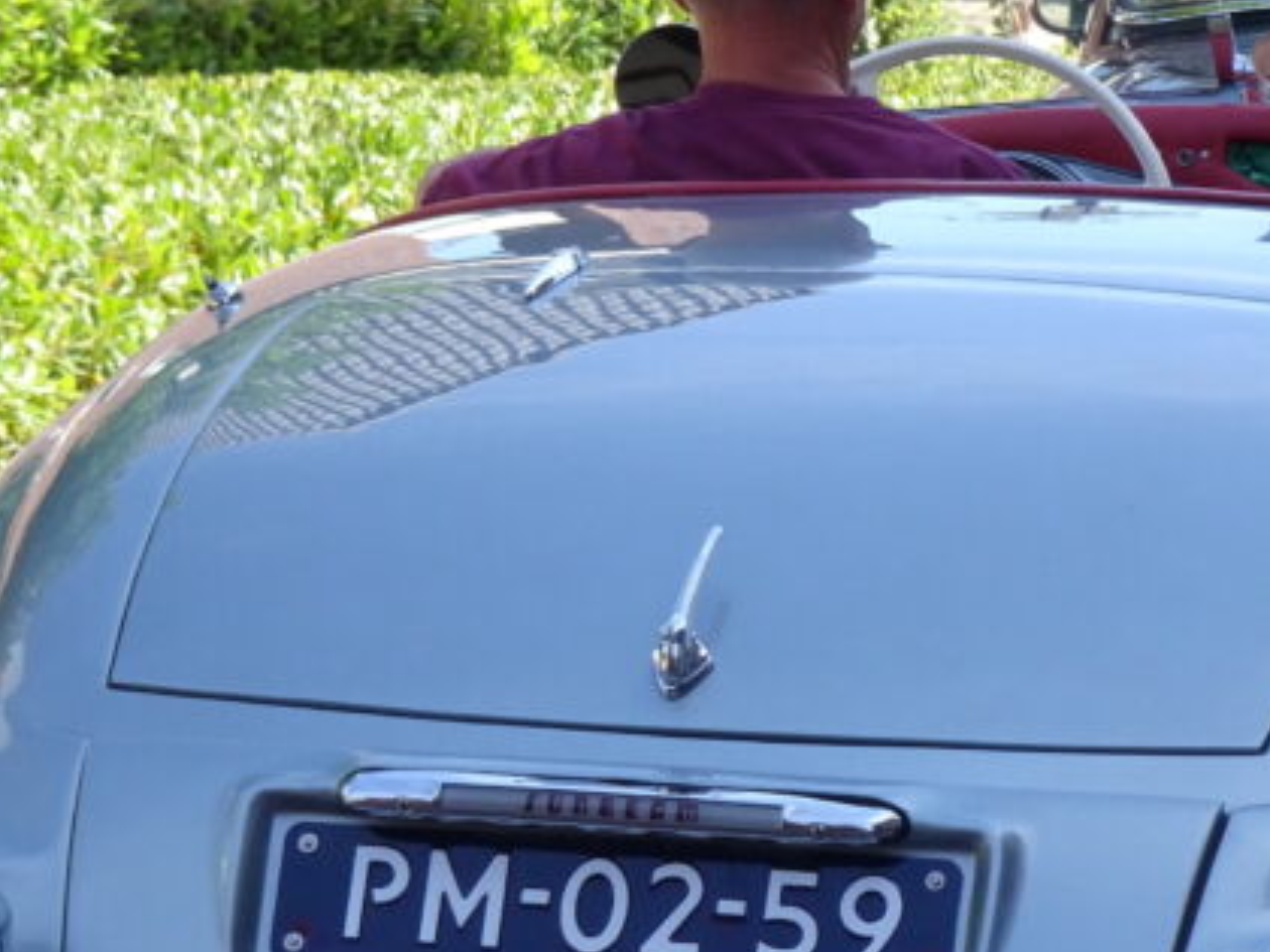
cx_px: 819
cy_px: 481
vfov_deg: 3.9
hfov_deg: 5.3
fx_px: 13831
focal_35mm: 377
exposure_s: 1/250
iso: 250
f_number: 6.3
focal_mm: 35.17
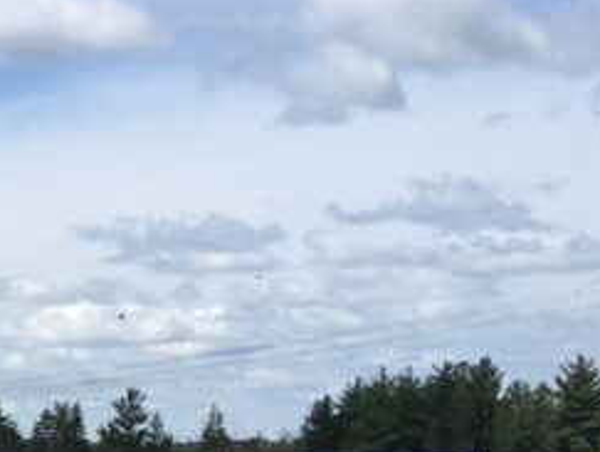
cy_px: 862
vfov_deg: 11.2
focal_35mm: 122
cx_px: -457
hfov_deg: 14.3
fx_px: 2118
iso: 25
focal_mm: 4.15
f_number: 2.2
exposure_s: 1/2079
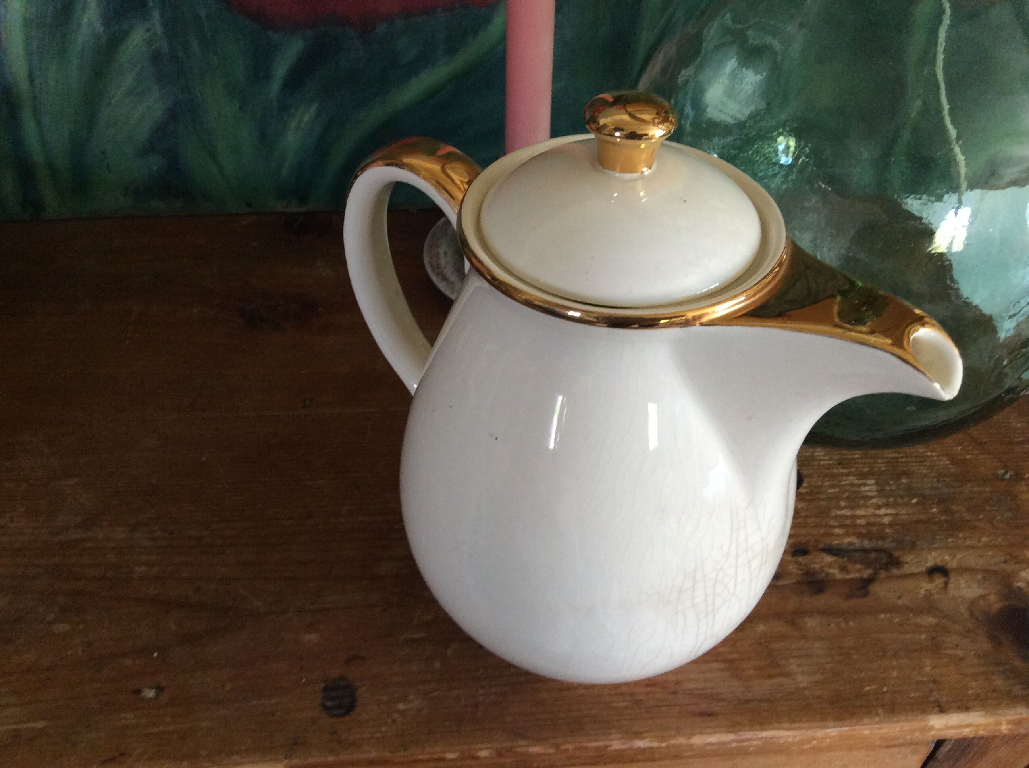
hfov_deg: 56.9
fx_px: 950
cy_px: 384
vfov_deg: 44.1
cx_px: 514
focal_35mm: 32
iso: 100
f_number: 2.4
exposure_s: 1/25
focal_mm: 3.3
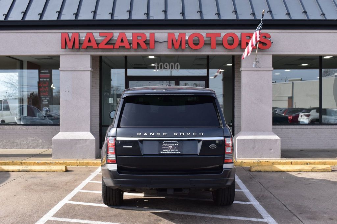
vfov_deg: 29.8
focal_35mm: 45
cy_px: 112
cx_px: 168
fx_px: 421
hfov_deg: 43.6
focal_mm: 30
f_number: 10
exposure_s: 1/320
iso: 400
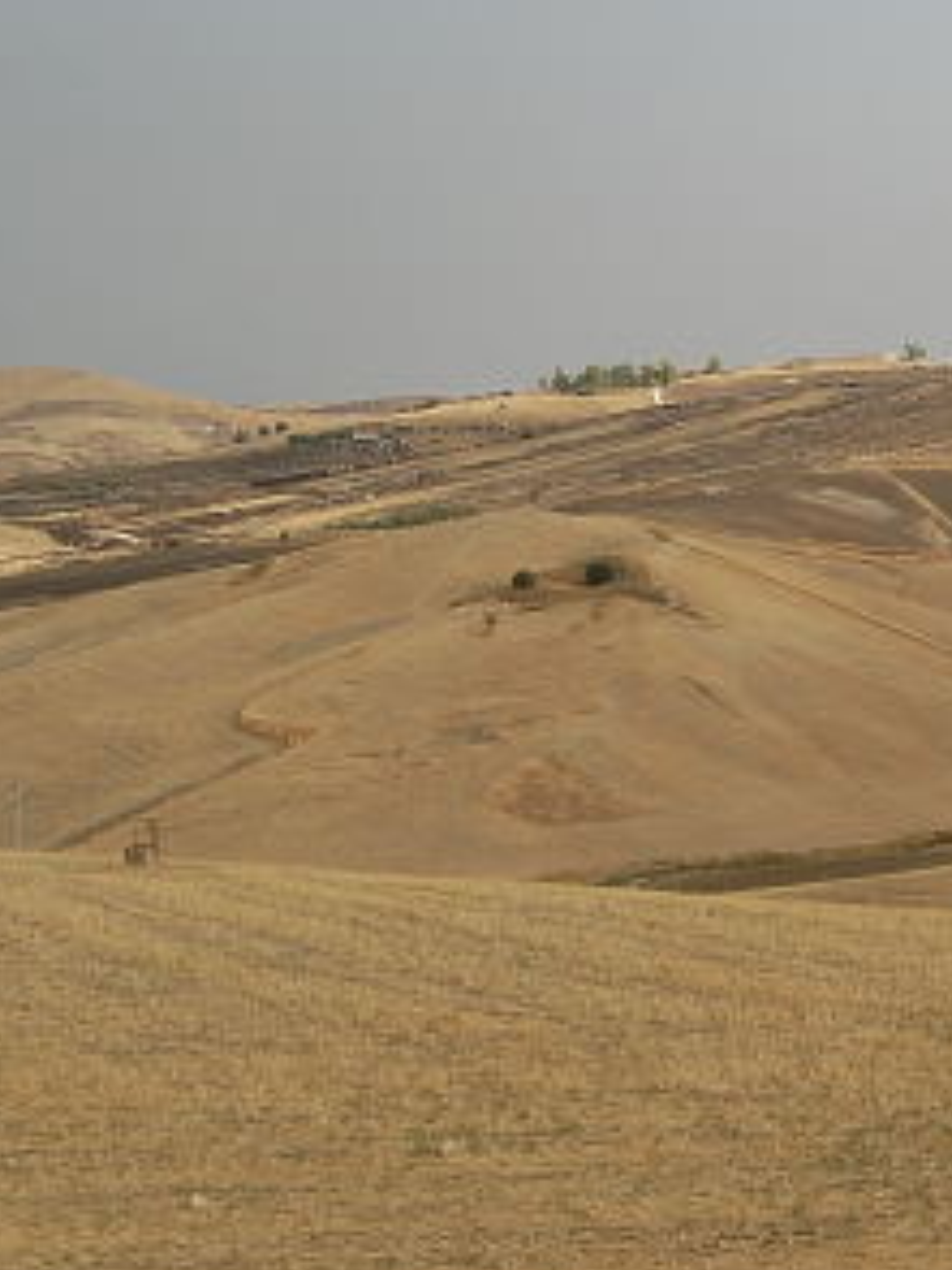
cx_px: 586
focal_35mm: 90
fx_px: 3303
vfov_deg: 21.7
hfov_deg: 16.4
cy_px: 385
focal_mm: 18
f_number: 9
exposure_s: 1/320
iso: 200
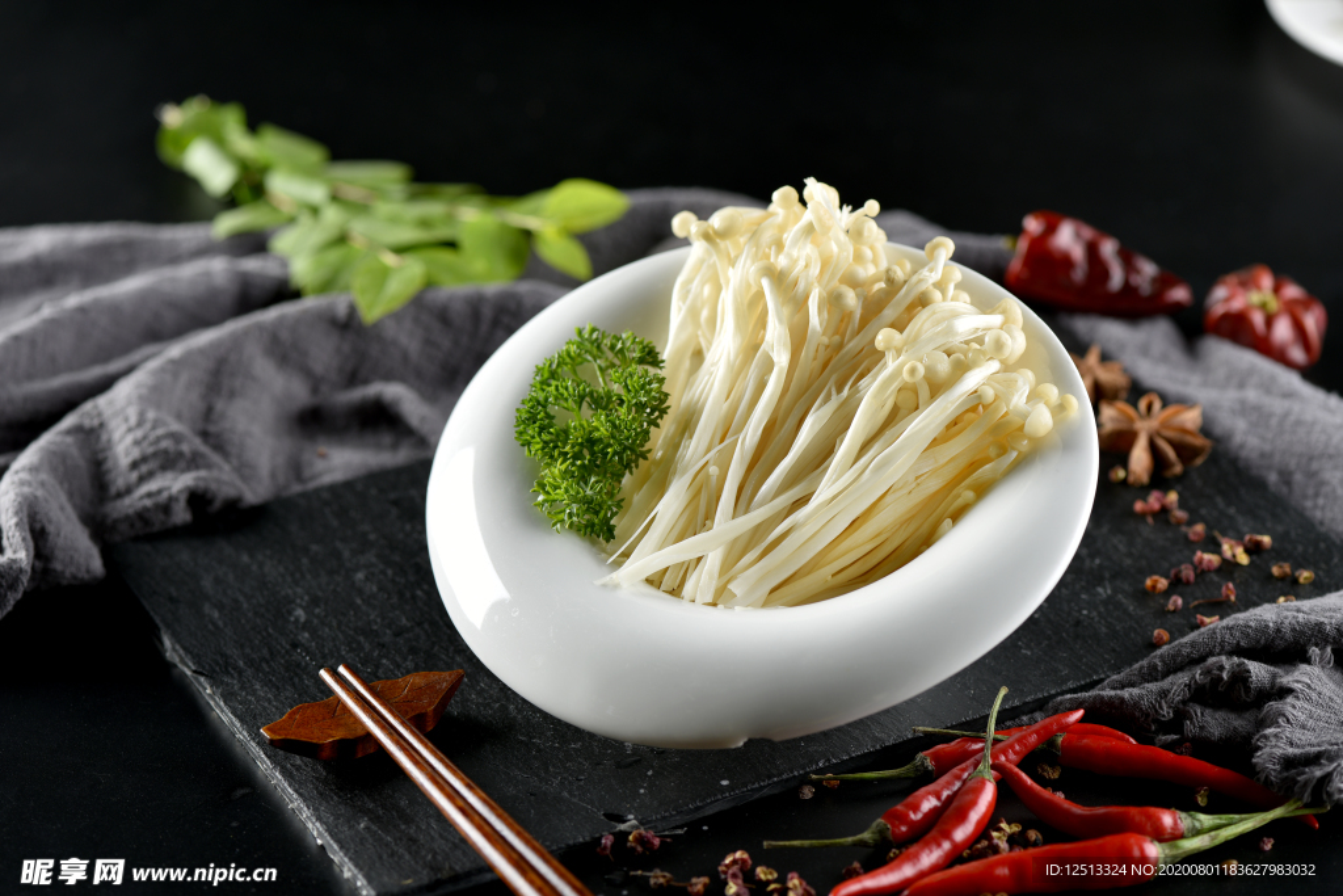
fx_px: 3917
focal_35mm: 105
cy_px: 448
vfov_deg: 13.0
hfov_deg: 19.5
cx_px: 672
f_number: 6.3
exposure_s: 1/125
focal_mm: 105
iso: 40
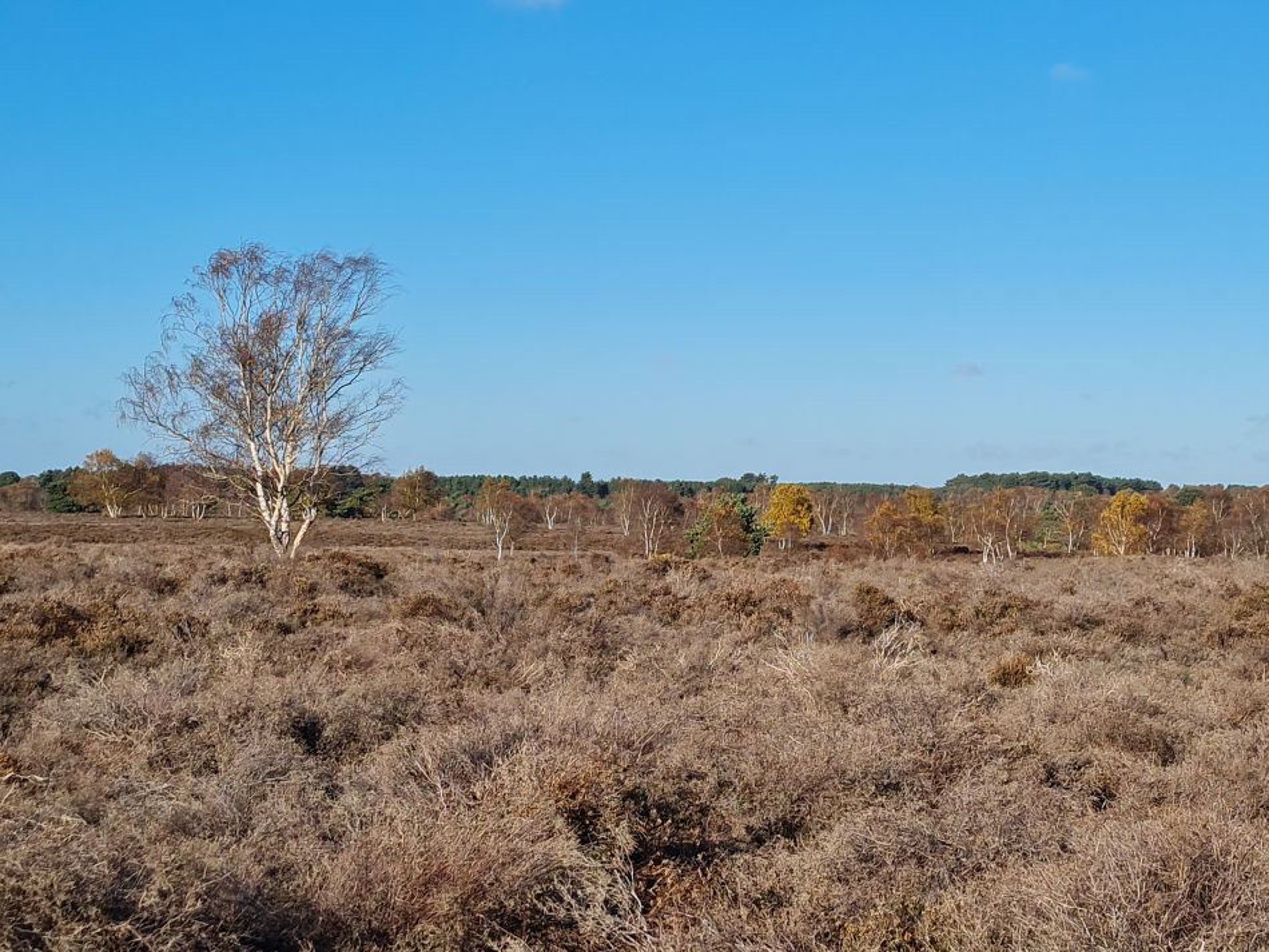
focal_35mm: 26
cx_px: 634
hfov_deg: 67.3
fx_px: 953
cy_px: 476
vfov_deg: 53.1
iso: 50
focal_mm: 5.4
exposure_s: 1/3125
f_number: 1.8
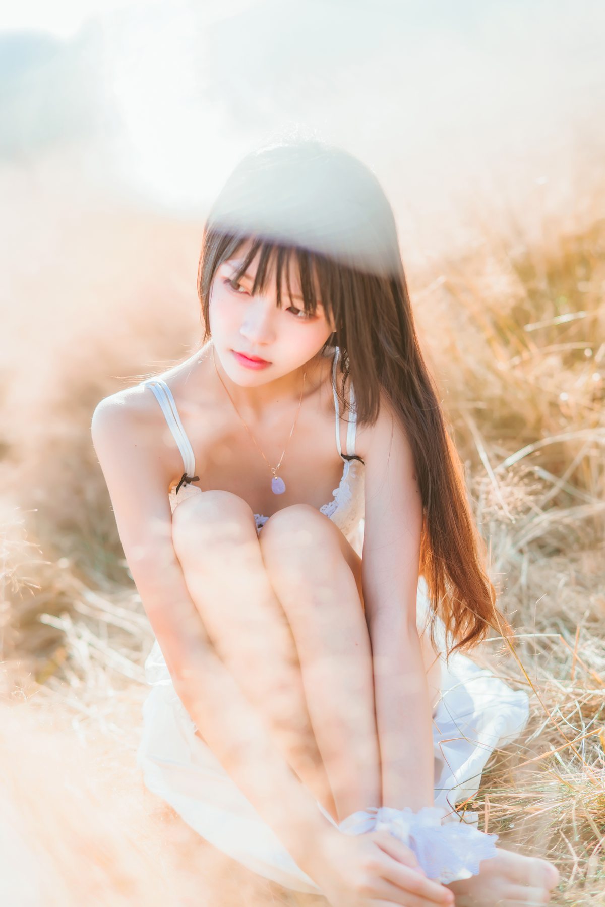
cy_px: 454
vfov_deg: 39.6
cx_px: 302
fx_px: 1260
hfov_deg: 27.0
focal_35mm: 50
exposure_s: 1/1000
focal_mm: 50
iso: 80
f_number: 2
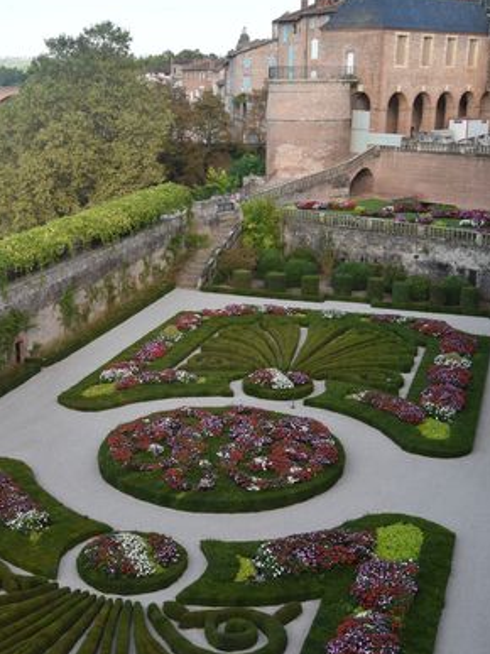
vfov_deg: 40.0
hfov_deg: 30.6
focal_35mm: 47
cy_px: 434
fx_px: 888
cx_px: 165
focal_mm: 18
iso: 280
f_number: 8
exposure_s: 1/250
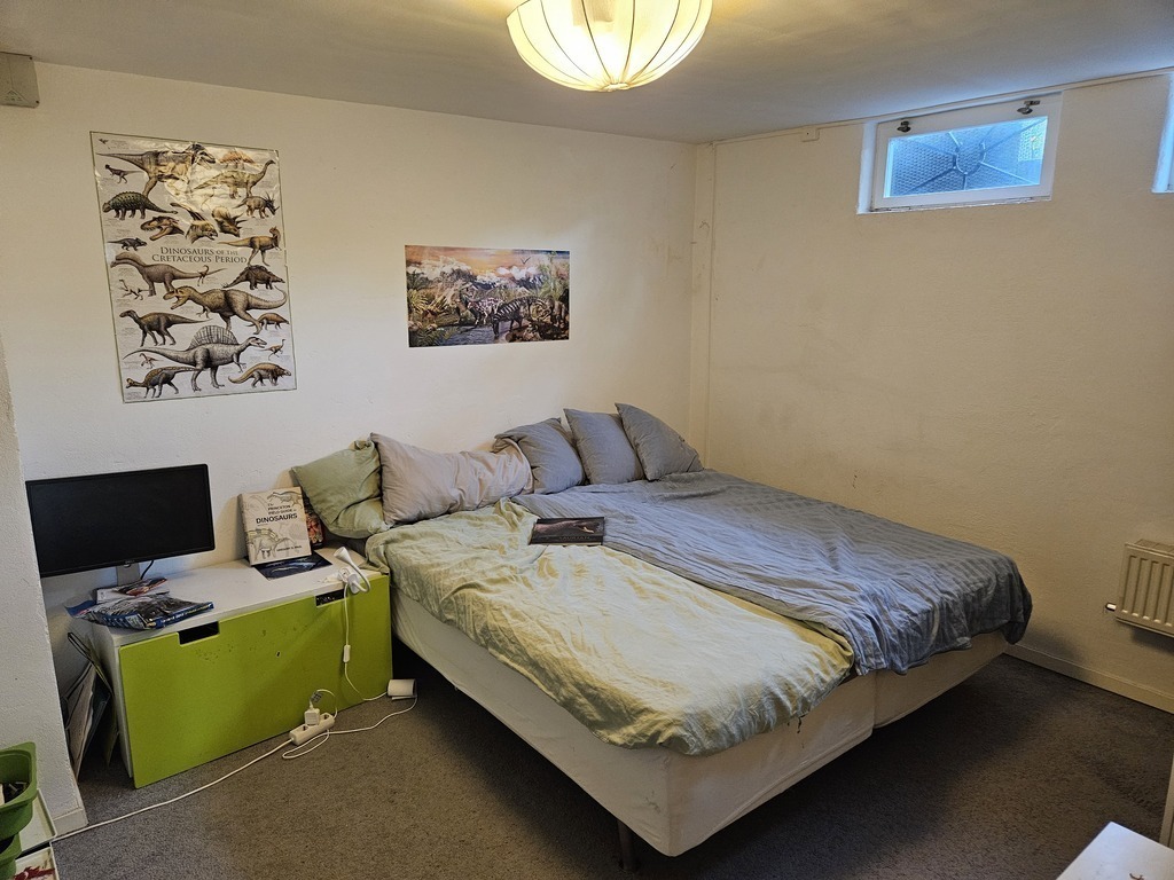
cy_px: 440
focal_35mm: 23
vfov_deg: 58.9
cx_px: 587
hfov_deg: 73.9
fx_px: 780
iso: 640
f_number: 1.8
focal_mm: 5.4
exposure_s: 1/100
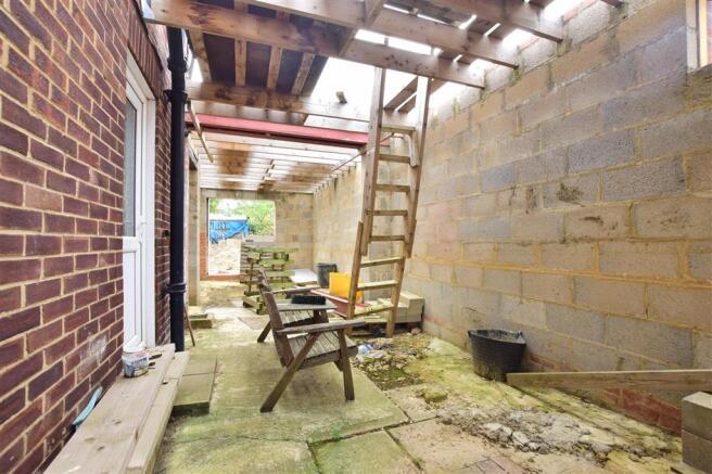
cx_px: 356
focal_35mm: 15
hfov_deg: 100.4
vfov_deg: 77.3
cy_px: 237
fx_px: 297
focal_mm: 10
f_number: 10
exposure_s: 1/40
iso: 400
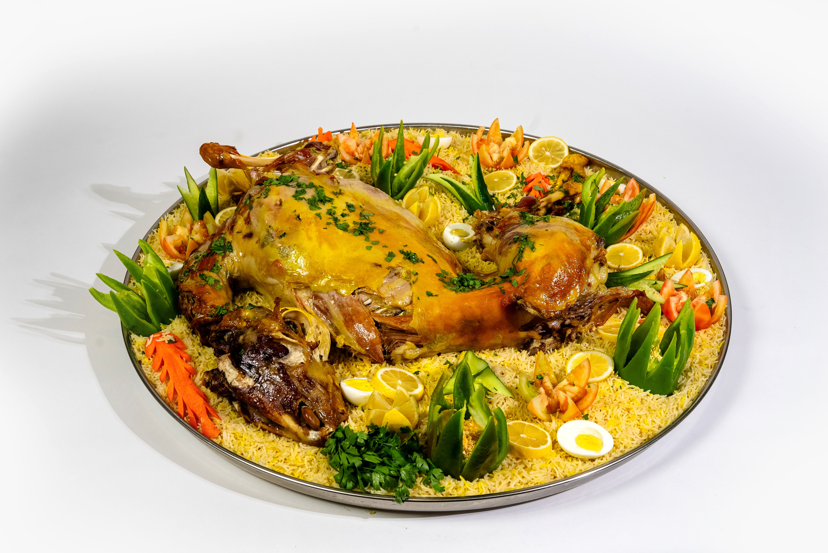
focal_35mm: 42
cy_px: 276
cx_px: 414
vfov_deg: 31.9
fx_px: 966
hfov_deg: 46.4
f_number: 10
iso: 640
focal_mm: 42
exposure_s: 1/100
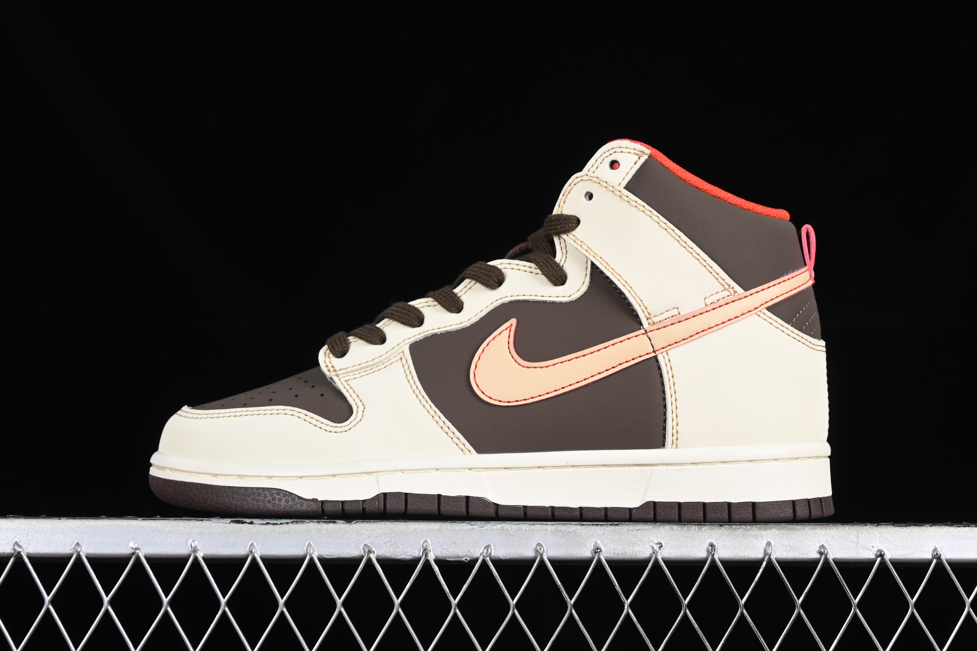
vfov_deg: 18.2
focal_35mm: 75
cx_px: 488
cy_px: 326
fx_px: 2035
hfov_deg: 27.0
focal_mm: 50
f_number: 7.1
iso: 160
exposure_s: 1/60
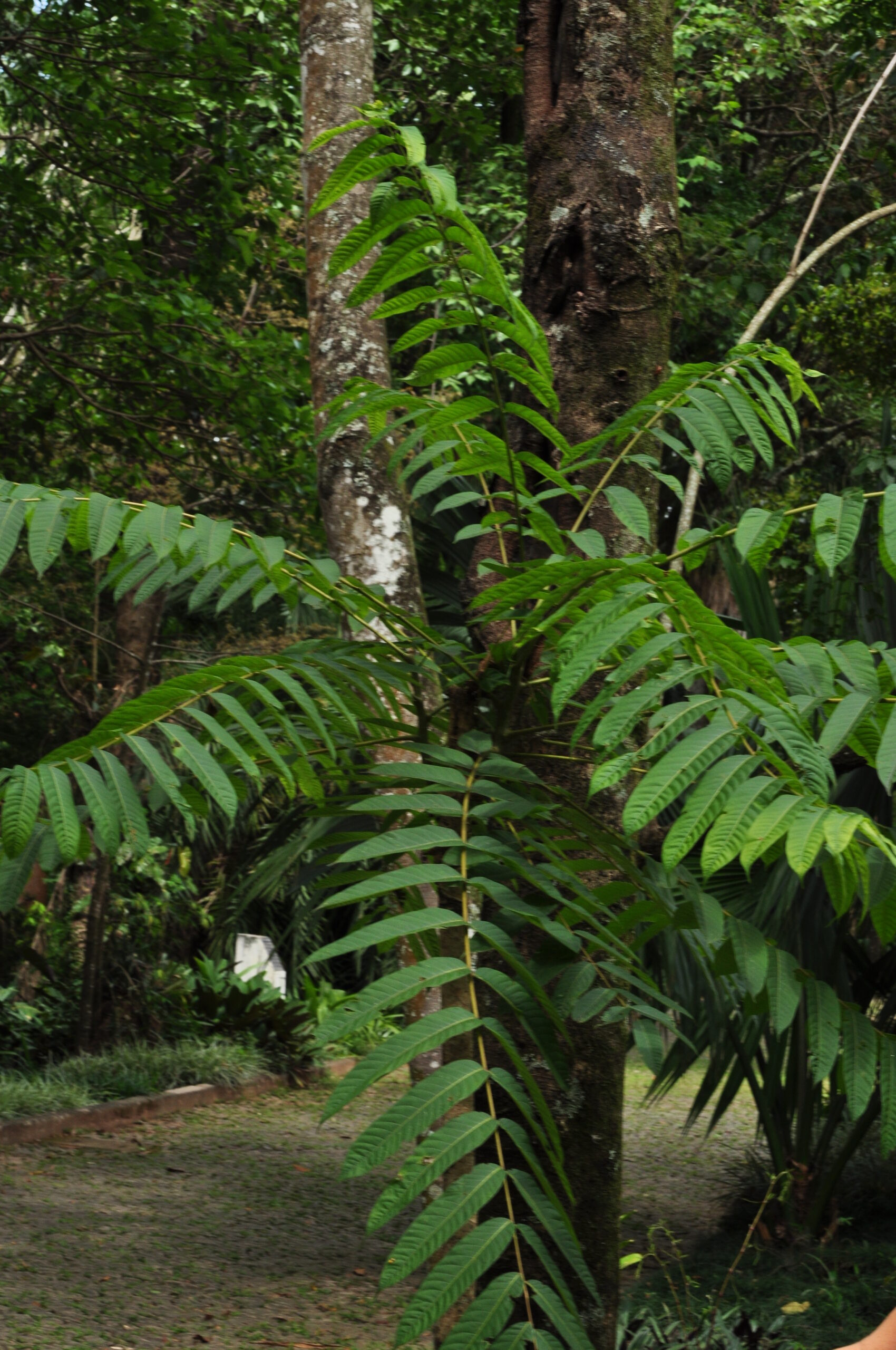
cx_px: 448
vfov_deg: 22.6
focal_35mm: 90
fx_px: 3369
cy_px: 675
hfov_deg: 15.1
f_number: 13
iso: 250
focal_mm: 60
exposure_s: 1/60
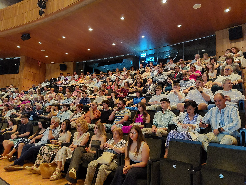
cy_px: 92
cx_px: 123
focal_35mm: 25
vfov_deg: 54.9
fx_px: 178
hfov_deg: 69.4
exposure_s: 1/25
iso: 1600
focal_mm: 5.23
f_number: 1.8
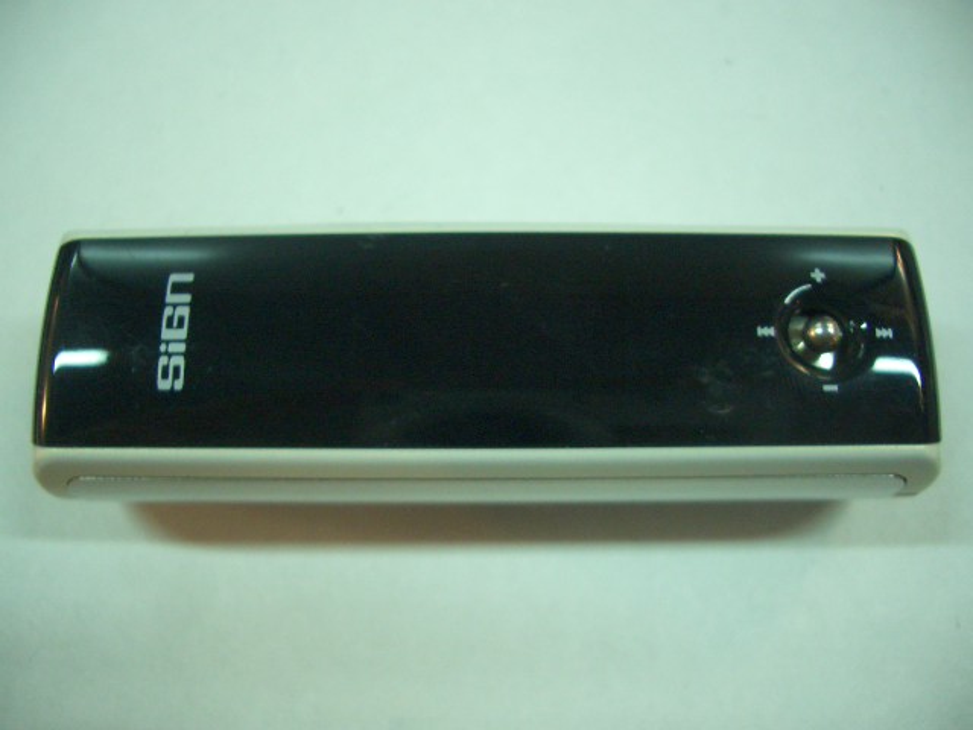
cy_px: 365
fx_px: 984
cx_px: 486
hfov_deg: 52.6
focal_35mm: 35
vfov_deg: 40.7
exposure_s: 1/60
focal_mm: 5.8
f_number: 2.6
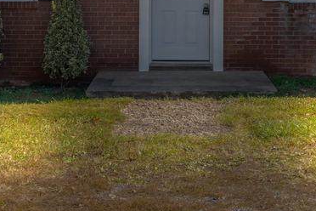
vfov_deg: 15.0
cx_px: 185
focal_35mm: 88
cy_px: -35
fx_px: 772
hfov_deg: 23.1
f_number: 11
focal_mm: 32
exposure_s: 1/160
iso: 250
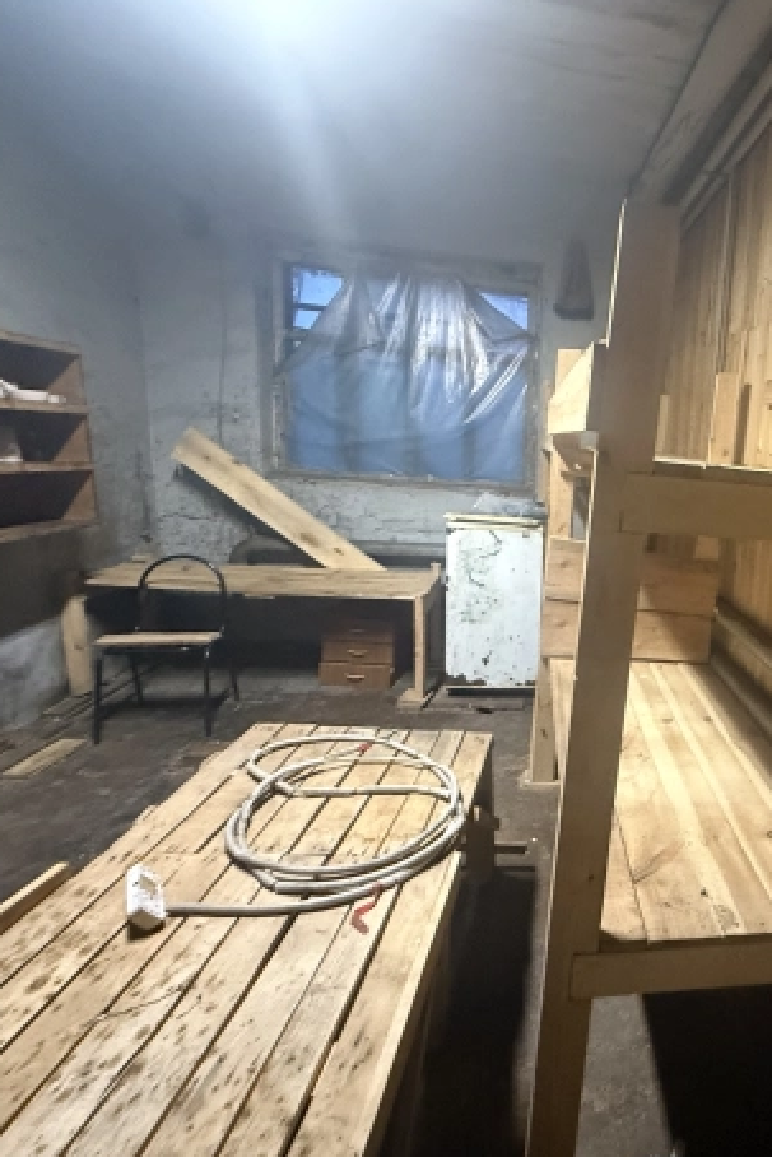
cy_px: 581
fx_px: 643
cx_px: 675
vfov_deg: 84.0
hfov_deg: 55.0
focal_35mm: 20
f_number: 2.2
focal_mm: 2.22
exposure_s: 1/50
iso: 1000
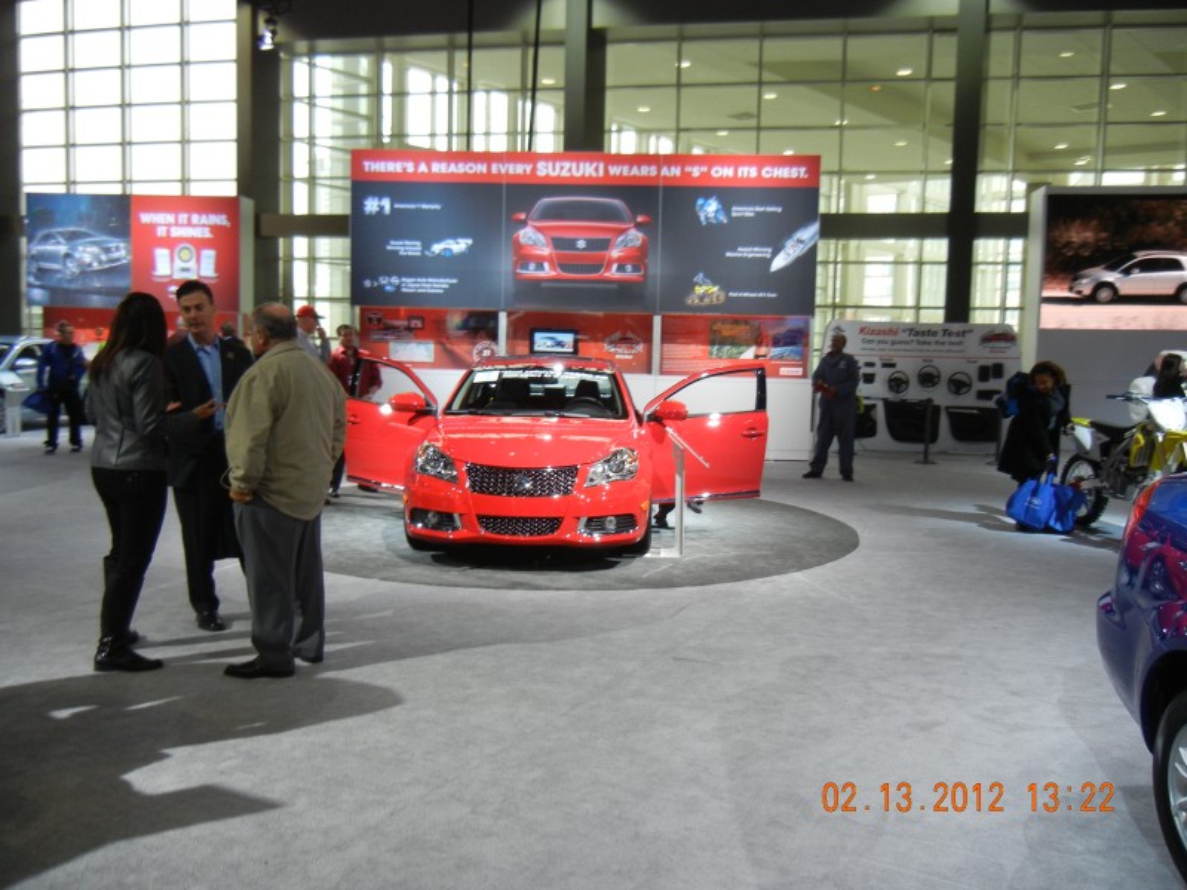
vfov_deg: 46.8
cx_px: 594
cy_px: 445
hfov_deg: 60.0
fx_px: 1029
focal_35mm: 30
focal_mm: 5.4
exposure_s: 1/60
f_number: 3.5
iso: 235
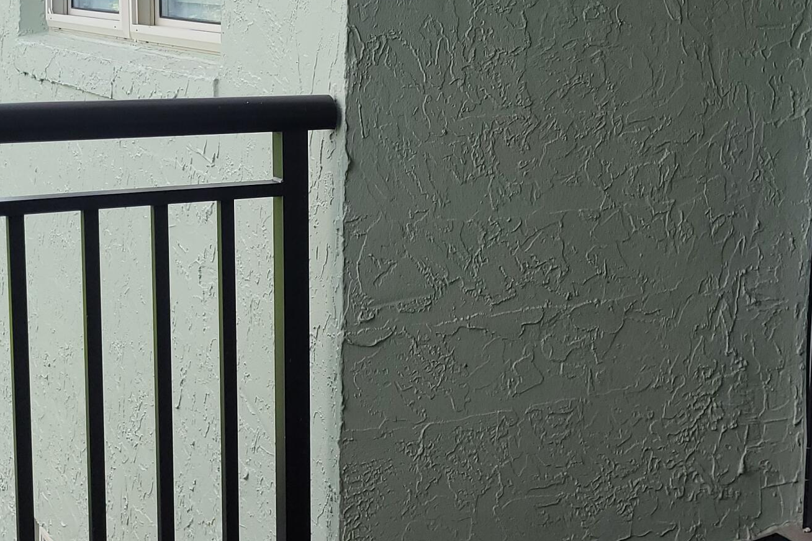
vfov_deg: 21.8
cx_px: 582
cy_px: 163
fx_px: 1398
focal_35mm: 62
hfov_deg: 31.9
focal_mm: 5.4
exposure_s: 1/476
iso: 40
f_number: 1.8
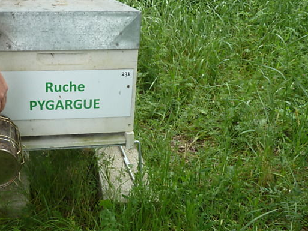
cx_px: 74
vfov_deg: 36.6
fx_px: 347
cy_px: 86
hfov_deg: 46.0
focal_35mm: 39
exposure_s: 1/80
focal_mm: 4.1
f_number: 3.3
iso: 80
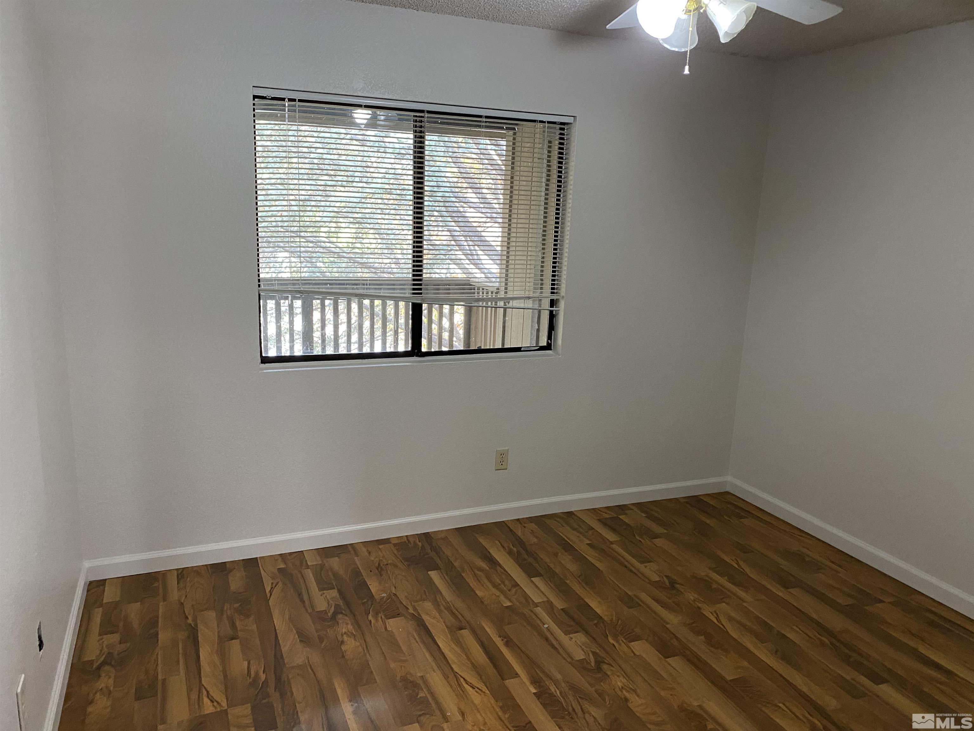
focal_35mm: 26
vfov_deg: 53.1
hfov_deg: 67.3
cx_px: 487
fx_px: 732
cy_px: 366
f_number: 1.8
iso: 320
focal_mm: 4.25
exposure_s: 1/60
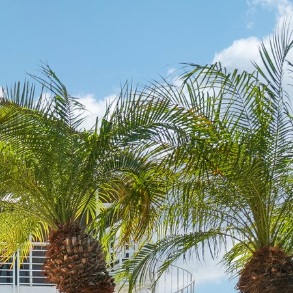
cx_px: -202
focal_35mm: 58
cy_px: 426
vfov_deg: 24.0
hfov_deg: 21.7
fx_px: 555
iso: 400
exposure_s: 1/1000
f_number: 8
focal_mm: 10
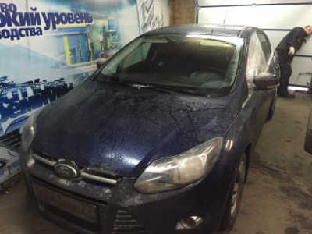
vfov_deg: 48.2
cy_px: 117
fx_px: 261
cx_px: 156
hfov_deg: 61.7
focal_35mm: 29
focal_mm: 4.15
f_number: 2.2
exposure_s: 1/25
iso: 250
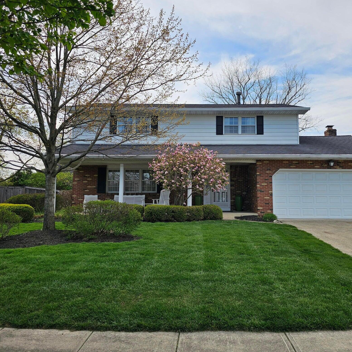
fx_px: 322
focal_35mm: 28
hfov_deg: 56.9
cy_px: 172
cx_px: 209
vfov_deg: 57.3
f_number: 1.7
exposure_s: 1/748
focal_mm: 6.3
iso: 10
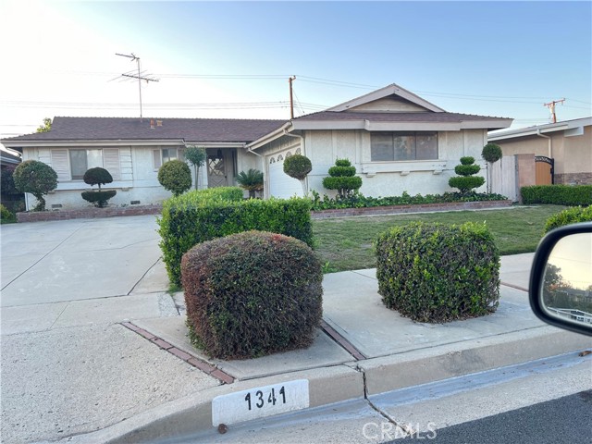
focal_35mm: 26
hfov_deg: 67.3
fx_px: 445
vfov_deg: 53.1
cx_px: 296
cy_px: 222
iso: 50
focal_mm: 5.7
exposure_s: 1/170
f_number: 1.5
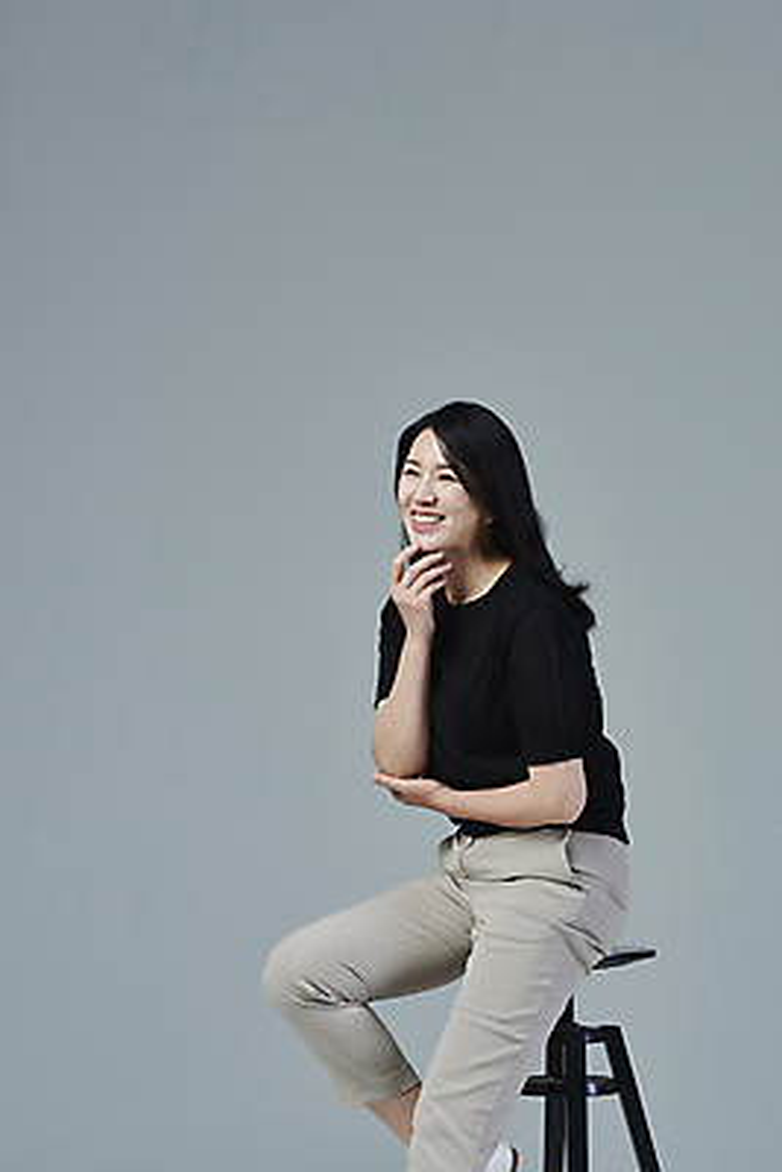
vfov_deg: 22.1
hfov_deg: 14.9
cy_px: 586
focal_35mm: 92
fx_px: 2995
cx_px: 391
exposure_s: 1/125
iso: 100
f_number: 14
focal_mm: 92
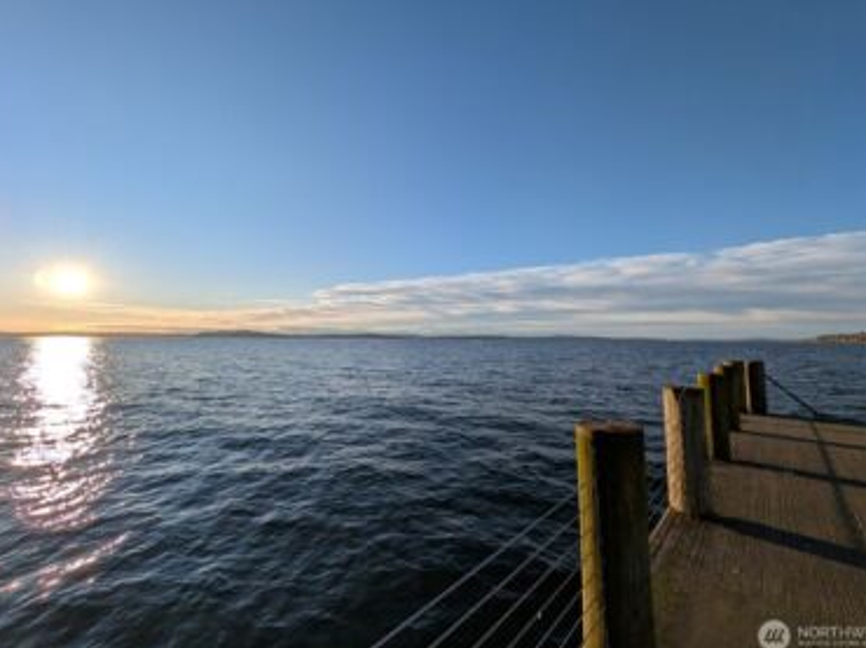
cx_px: 442
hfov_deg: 106.2
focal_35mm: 13
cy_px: 308
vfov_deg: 89.8
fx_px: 325
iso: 34
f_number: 1.95
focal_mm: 2.23
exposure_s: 1/4237
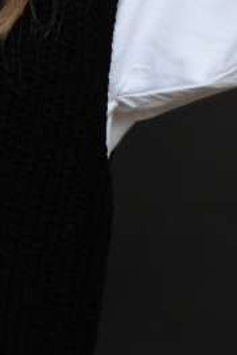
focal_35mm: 239
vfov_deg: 8.5
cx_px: -151
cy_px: -100
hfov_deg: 5.7
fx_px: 2357
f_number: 2
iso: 400
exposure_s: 1/400
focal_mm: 35
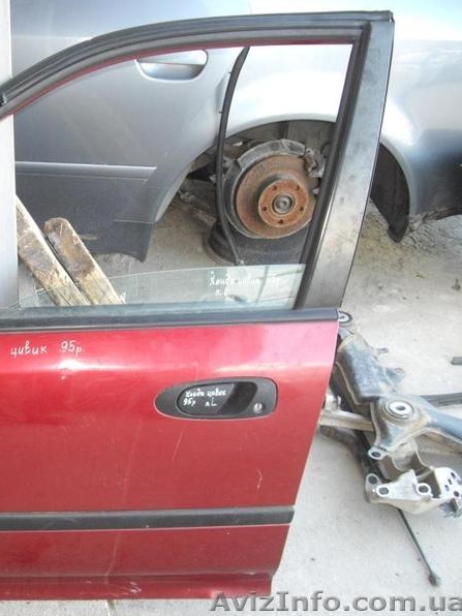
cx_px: 57
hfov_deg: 27.6
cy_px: 308
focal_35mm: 51
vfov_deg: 37.5
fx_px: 908
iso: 200
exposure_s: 1/60
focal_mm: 7.9
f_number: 2.8
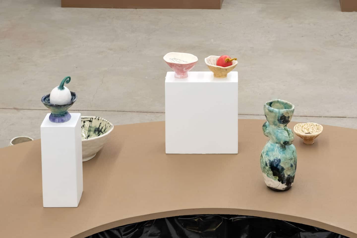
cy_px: 119
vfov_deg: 21.2
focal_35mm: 64
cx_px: 178
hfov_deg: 31.4
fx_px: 635
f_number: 13
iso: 320
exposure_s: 1/15
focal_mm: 42.5
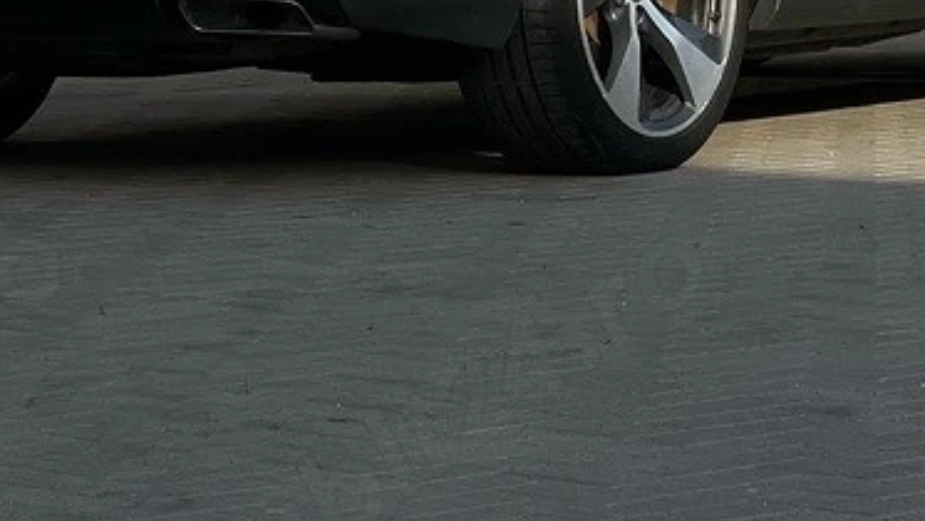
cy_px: -194
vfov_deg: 5.4
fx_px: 5520
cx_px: 603
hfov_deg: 9.6
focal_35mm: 225
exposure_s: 1/483
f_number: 2.8
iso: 32
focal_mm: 9
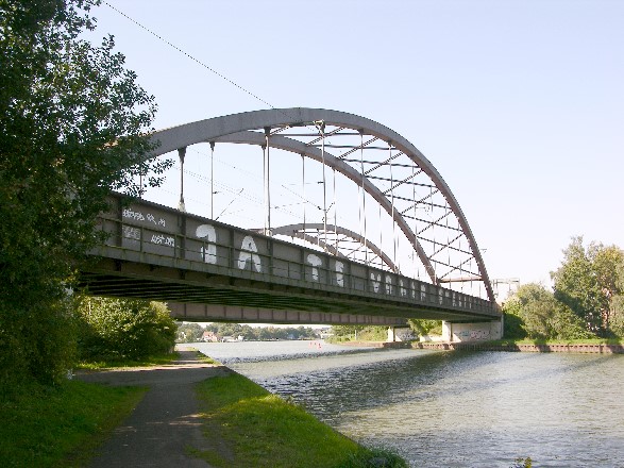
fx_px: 631
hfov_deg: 52.6
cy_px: 234
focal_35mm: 35
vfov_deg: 40.7
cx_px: 312
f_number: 7.1
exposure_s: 1/94.8
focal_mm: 8.9
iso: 50
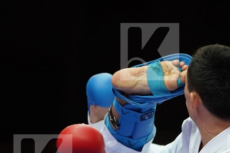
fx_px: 3156
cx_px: 150
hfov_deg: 4.2
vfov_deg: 2.8
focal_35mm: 494
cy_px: 163
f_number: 2.8
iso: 3200
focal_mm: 200
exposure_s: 1/1000
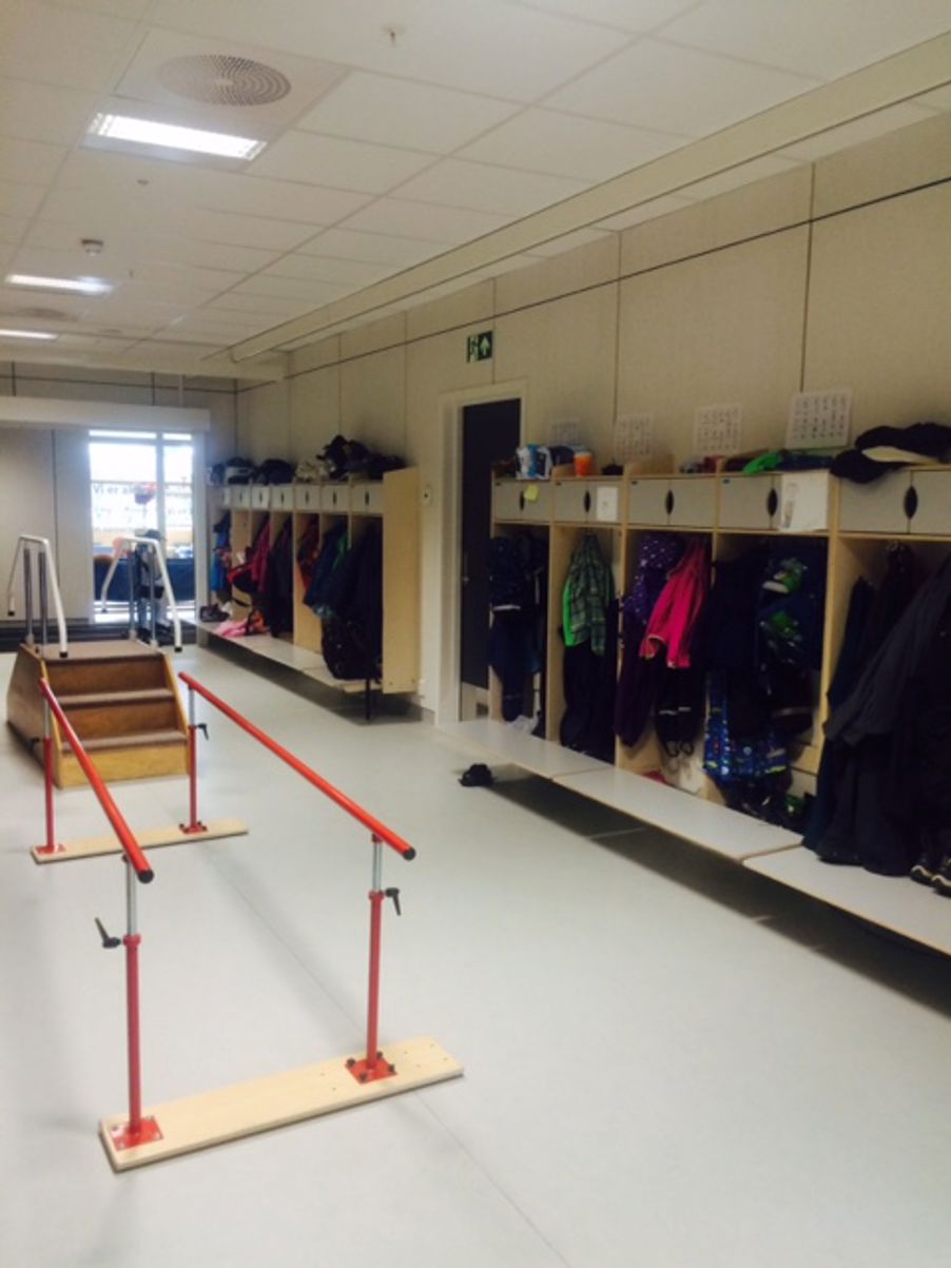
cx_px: 476
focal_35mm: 29
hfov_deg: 48.2
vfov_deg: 61.7
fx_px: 1062
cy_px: 634
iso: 125
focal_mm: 4.15
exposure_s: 1/33
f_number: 2.2
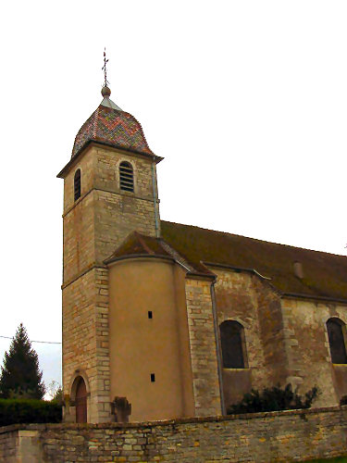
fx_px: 508
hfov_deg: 37.7
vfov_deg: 49.0
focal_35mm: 38
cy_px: 232
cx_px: 174
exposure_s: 1/208
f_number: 5.6
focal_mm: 5.8
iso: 100
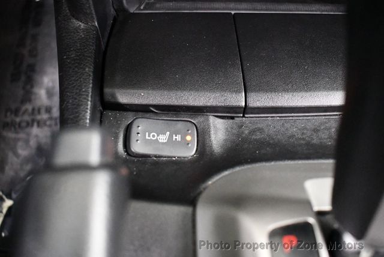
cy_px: 128
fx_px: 384
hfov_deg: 53.1
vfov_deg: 36.9
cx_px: 192
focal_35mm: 36
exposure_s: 1/60
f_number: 3.5
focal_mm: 18
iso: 8000
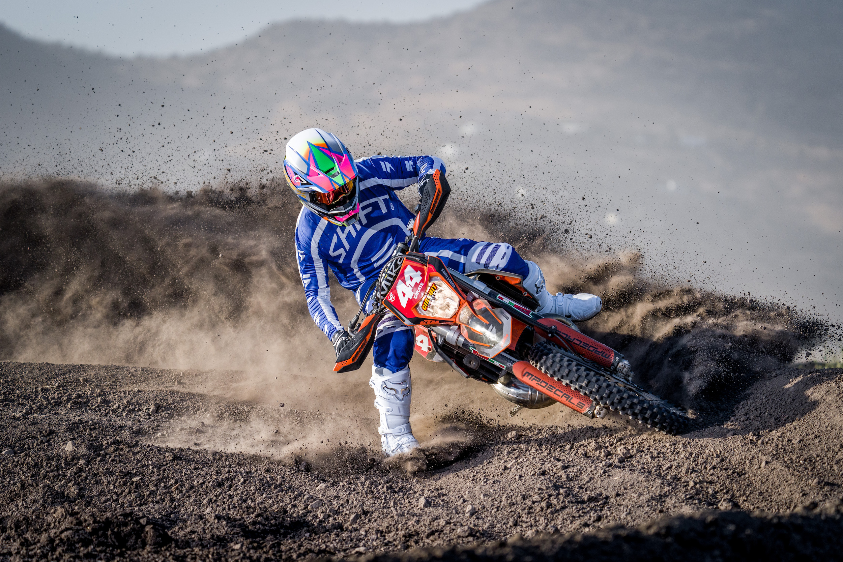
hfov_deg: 7.7
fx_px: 6229
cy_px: 281
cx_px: 422
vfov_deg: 5.2
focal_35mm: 266
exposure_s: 1/2500
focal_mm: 266
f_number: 6.3
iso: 1000
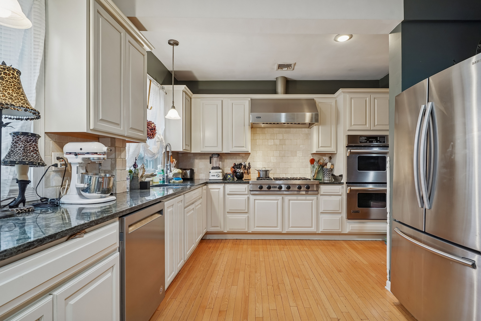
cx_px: 240
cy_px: 160
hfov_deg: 93.3
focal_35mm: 17
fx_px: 227
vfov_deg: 70.4
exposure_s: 1/13
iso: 400
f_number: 7.1
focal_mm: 17
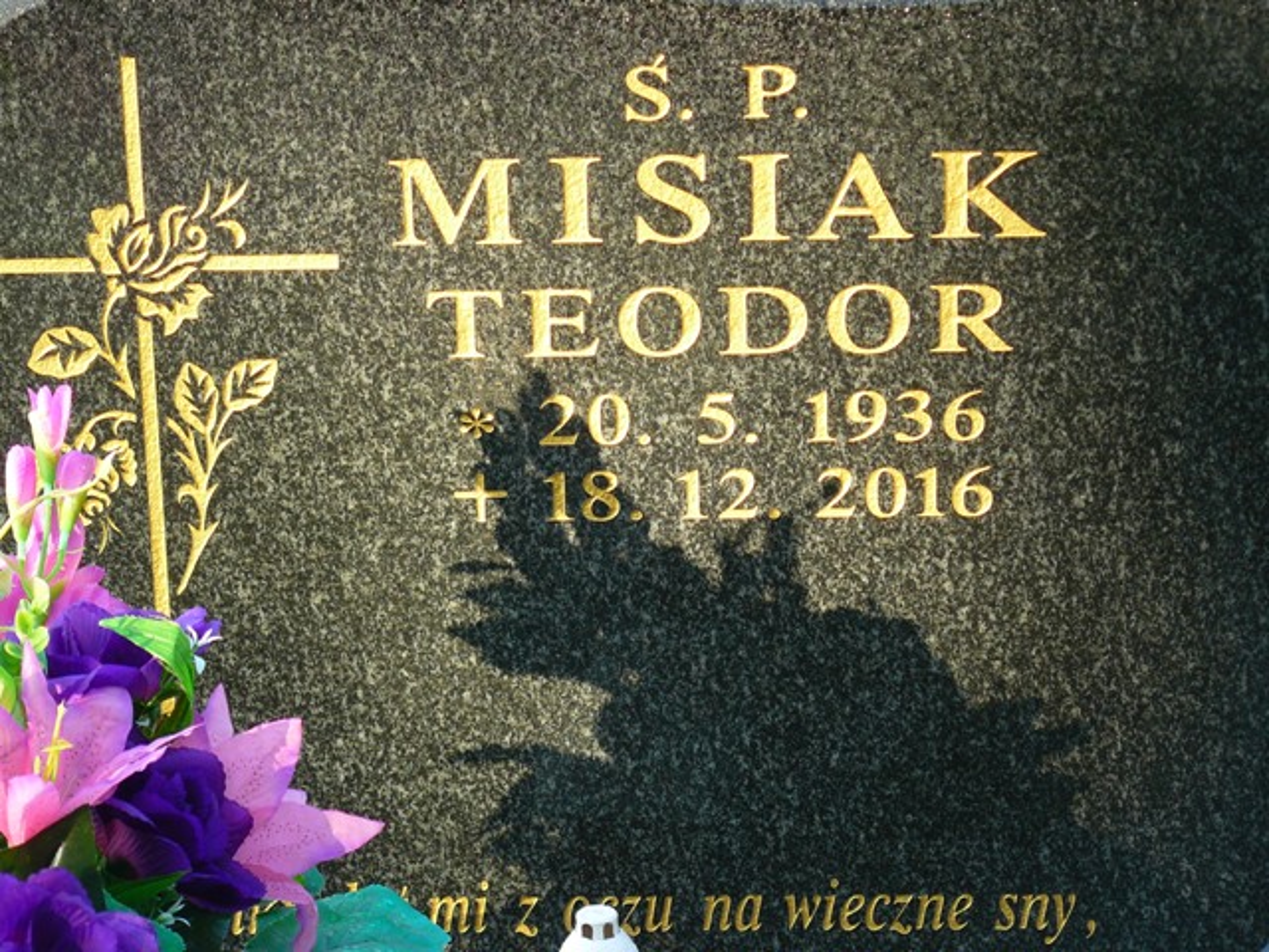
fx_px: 4362
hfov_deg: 16.6
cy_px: 476
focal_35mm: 119
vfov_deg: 12.5
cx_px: 634
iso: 100
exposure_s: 1/80
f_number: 3.6
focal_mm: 19.9
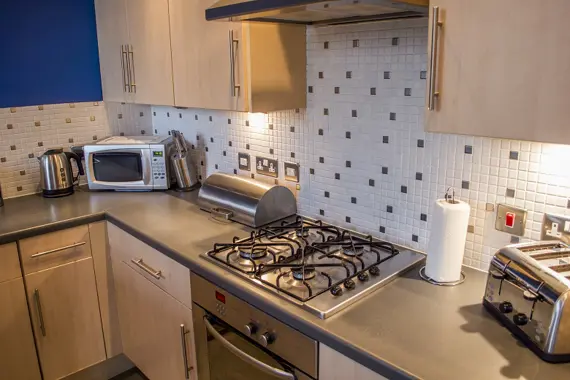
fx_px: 427
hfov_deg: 67.4
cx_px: 285
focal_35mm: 27
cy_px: 190
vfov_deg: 47.9
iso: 100
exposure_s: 1/4
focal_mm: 18
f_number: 3.5
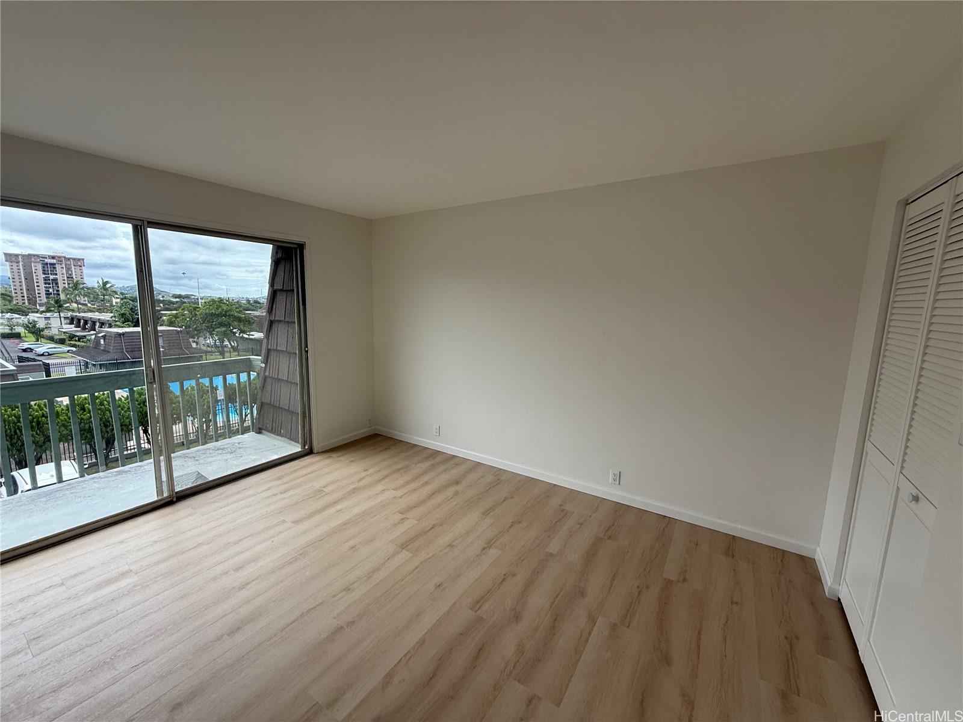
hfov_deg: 102.1
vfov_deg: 85.7
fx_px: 389
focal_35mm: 14
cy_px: 361
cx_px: 482
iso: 64
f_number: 2.2
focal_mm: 2.22
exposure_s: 1/514
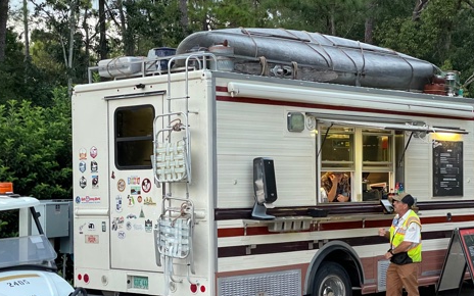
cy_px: 210
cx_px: 281
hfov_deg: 27.1
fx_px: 982
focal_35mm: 76
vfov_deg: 17.1
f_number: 2
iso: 200
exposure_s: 1/82
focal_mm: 6
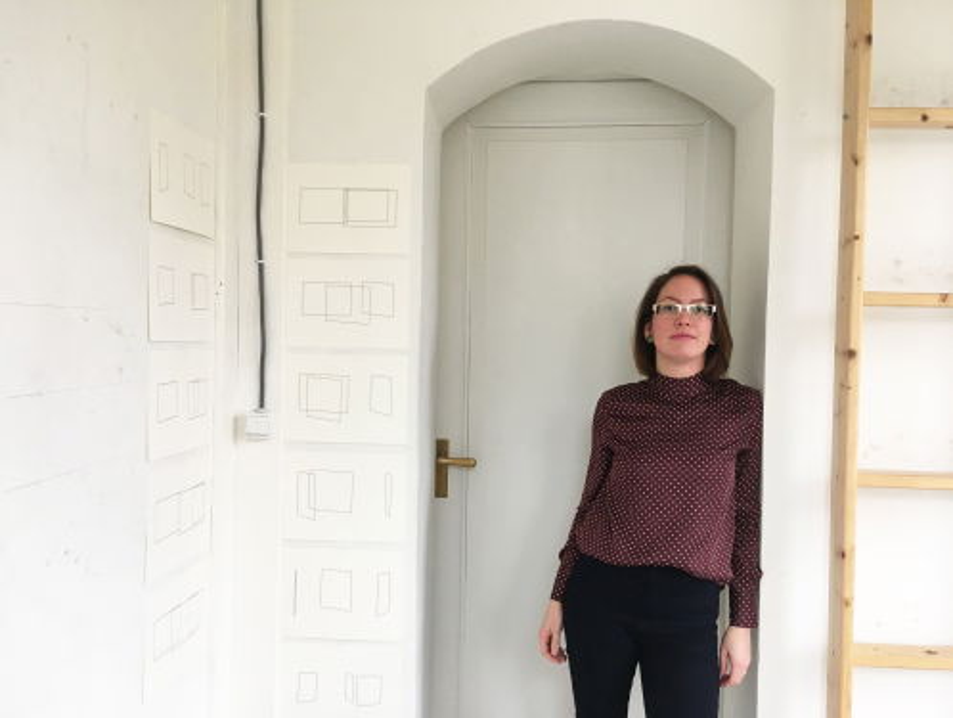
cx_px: 476
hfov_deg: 61.6
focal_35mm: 29
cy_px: 359
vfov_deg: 48.3
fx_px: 800
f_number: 2.2
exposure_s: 1/33
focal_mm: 4.15
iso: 64
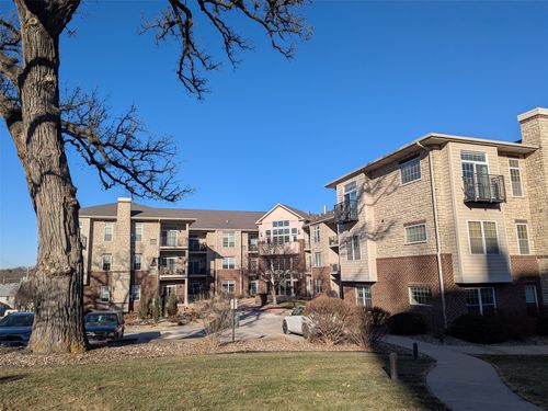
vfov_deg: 56.8
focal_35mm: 24
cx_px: 274
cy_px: 206
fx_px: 380
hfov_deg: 71.6
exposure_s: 1/2762
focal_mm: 6.81
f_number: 1.85
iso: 42
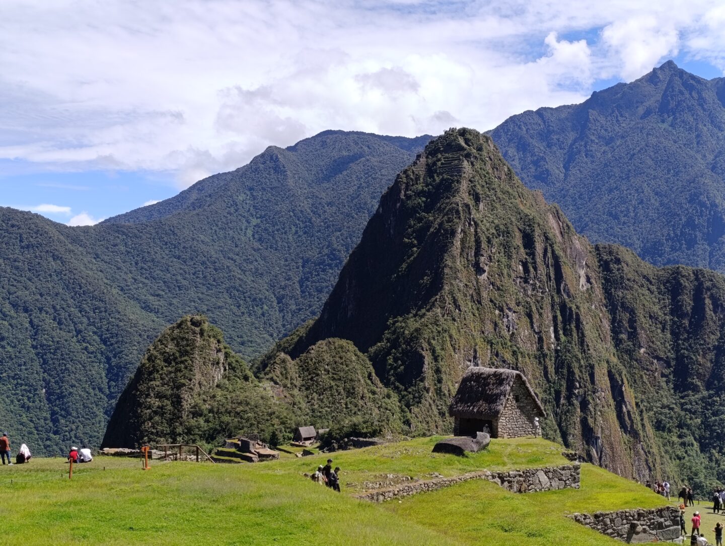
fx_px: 965
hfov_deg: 41.2
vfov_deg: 31.6
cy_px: 273
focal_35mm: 46
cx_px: 362
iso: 50
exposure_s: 1/685
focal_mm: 6.14
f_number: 1.6
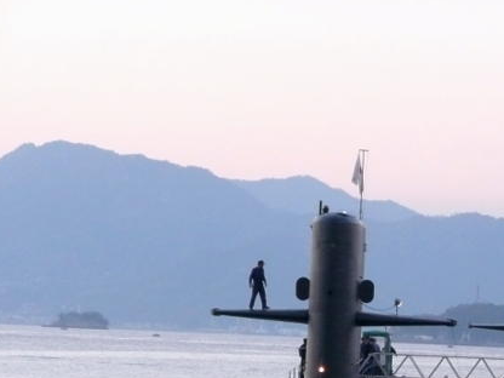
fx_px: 3989
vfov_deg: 5.4
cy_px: 286
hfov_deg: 7.2
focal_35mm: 274
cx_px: 361
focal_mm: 29.2
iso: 400
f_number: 4.8
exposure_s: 1/50
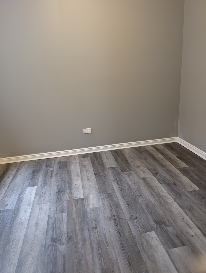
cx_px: 103
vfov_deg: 71.5
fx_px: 190
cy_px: 136
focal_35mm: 24
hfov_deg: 56.9
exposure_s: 1/24
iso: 197
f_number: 1.68
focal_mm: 6.9
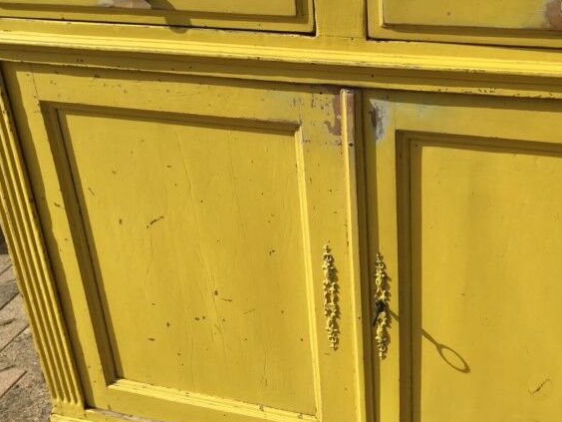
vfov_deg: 32.8
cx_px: 376
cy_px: 170
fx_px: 714
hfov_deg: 42.4
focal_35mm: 44
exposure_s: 1/2203
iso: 25
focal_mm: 3.3
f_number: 2.4
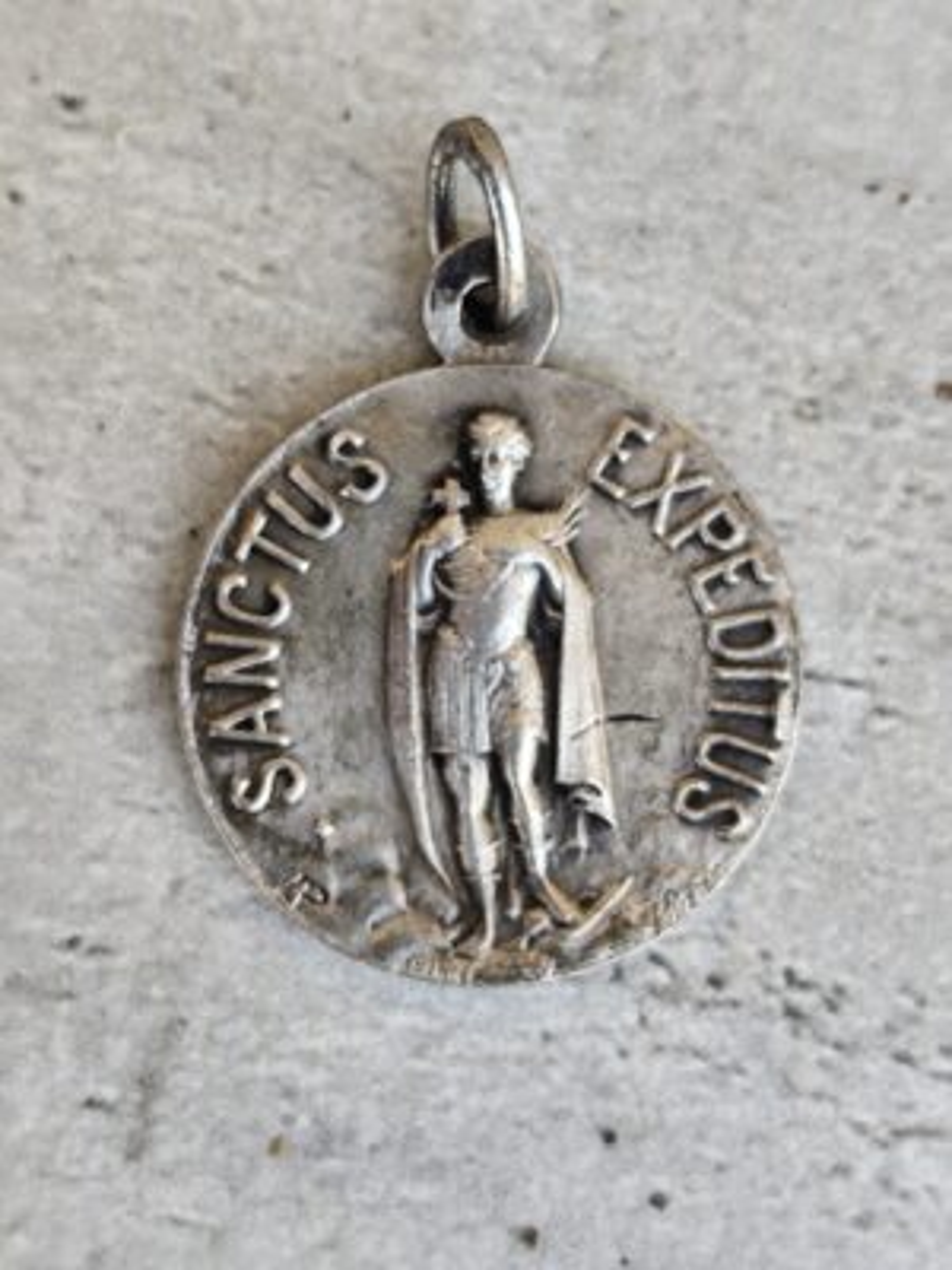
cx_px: 476
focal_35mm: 93
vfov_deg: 21.1
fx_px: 3410
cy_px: 635
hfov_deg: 15.9
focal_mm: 6.19
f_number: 1.65
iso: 100
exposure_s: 1/100
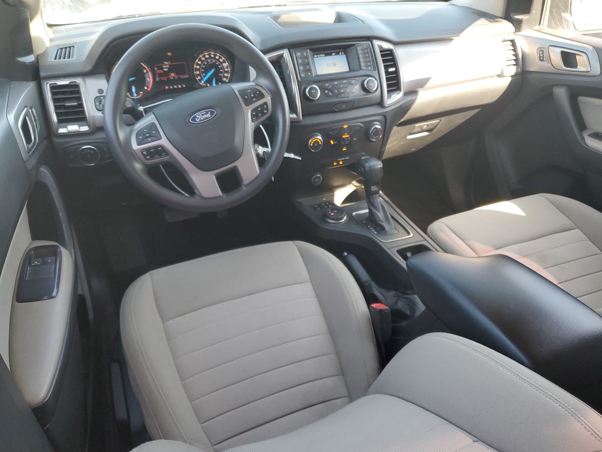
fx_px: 452
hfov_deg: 67.3
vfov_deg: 53.1
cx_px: 301
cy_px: 226
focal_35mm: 26
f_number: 1.5
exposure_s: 1/120
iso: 68
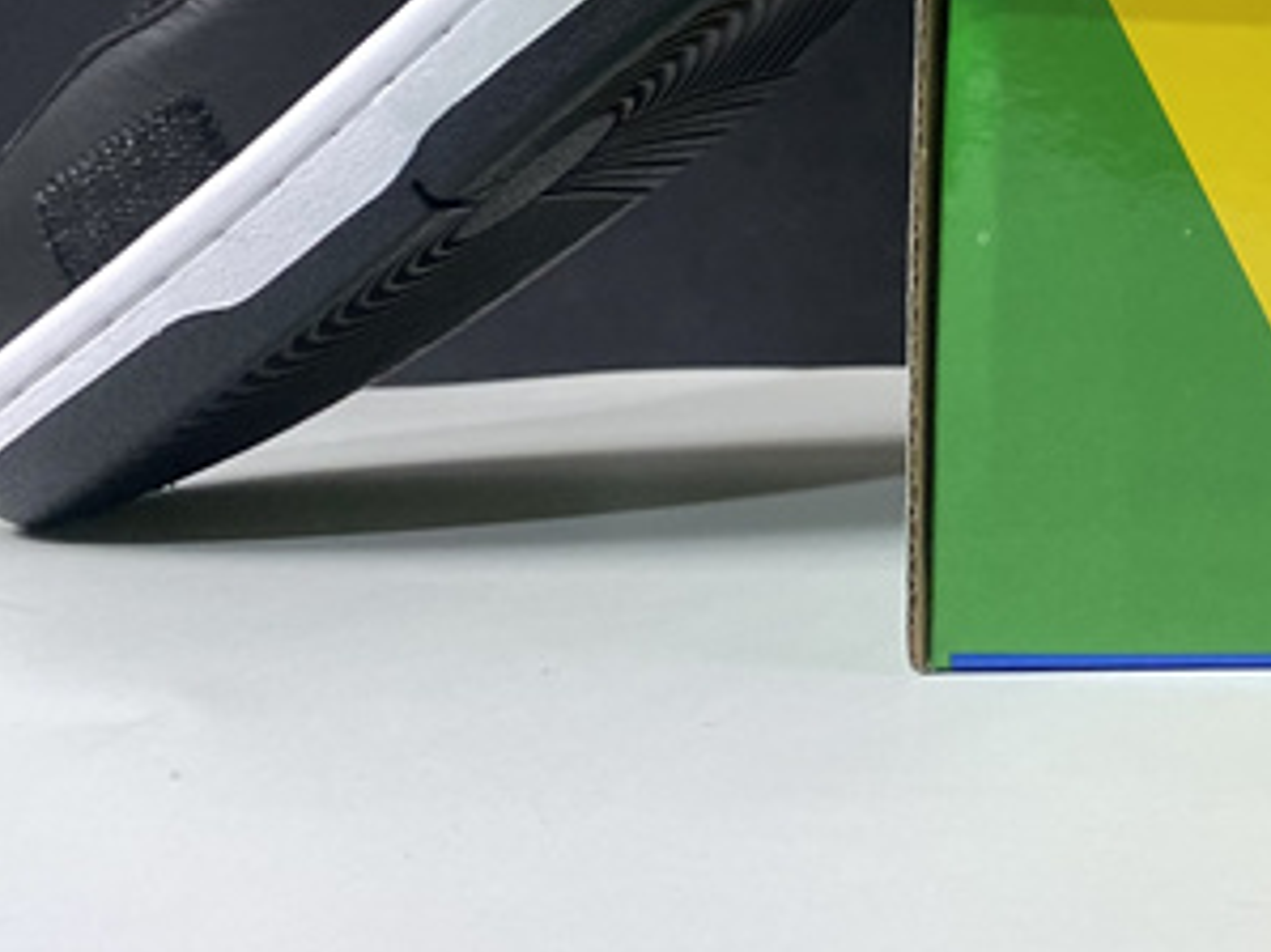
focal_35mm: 87
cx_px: 1883
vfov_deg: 16.0
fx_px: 3193
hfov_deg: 19.7
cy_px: -302
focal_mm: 4.25
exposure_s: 1/100
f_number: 1.8
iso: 64
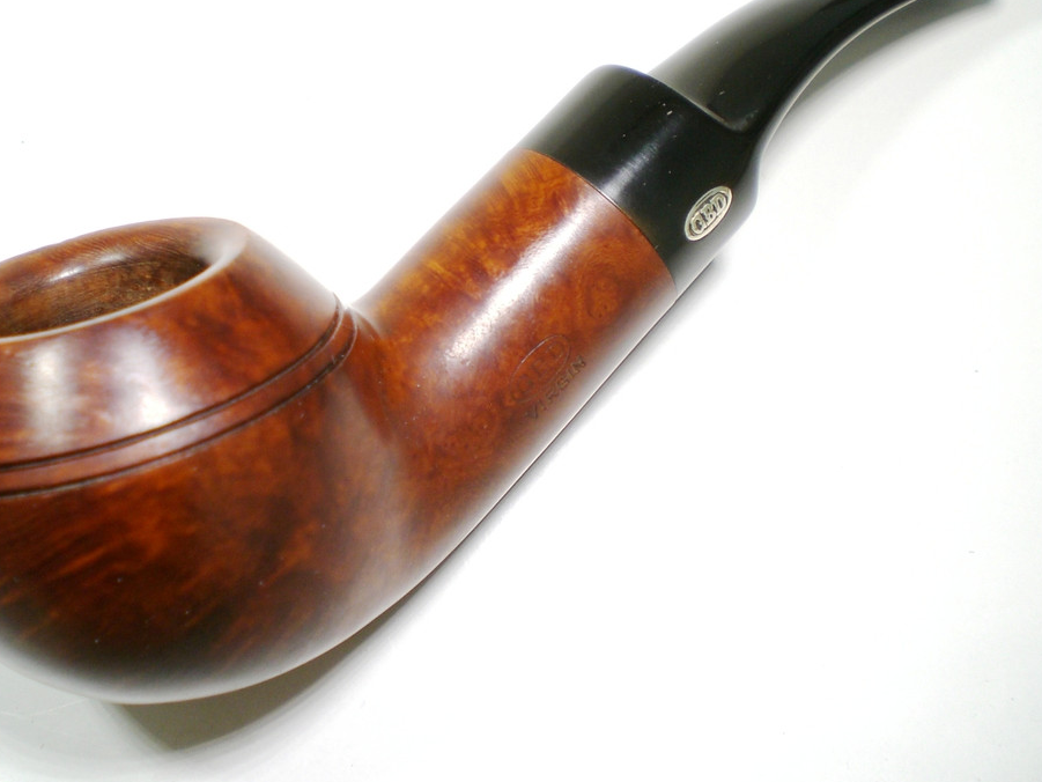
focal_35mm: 45
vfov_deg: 32.1
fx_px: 1355
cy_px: 337
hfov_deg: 42.0
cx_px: 442
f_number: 3.1
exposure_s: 1/60
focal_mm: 6.3
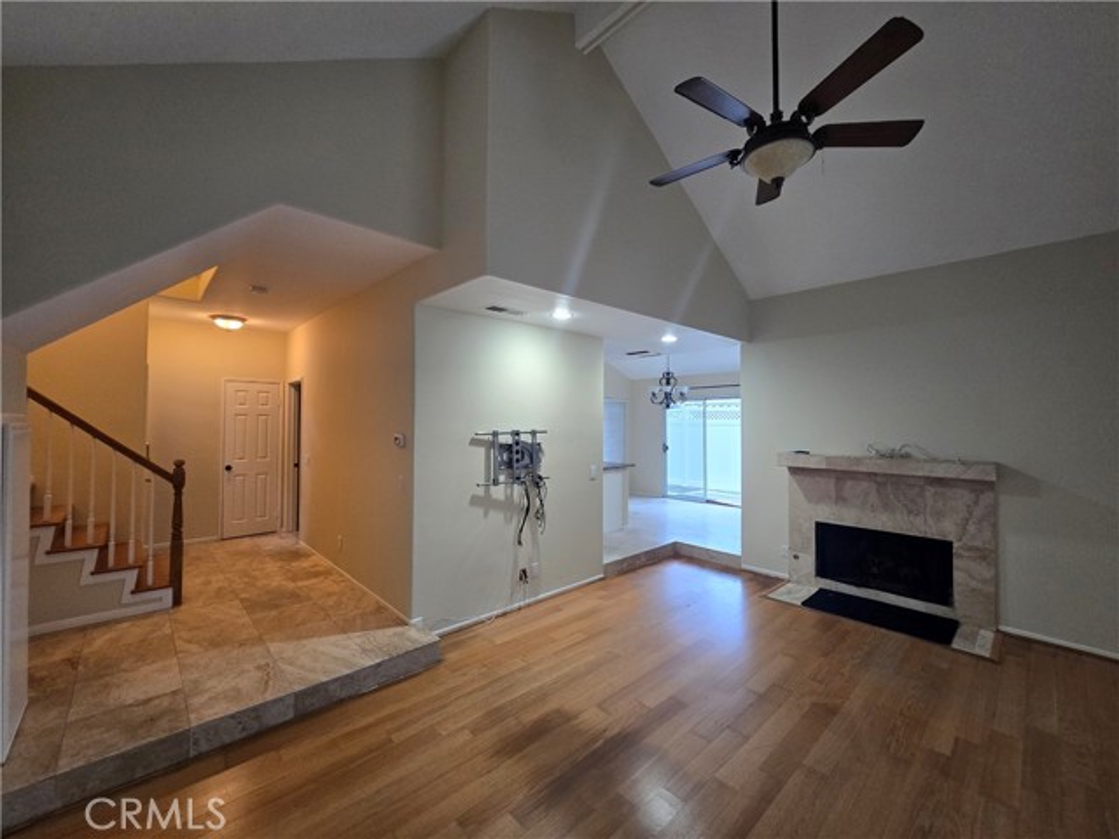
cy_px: 420
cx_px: 560
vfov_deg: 89.9
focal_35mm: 13
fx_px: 420
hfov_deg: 106.2
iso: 200
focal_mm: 2.2
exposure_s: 1/60
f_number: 2.2
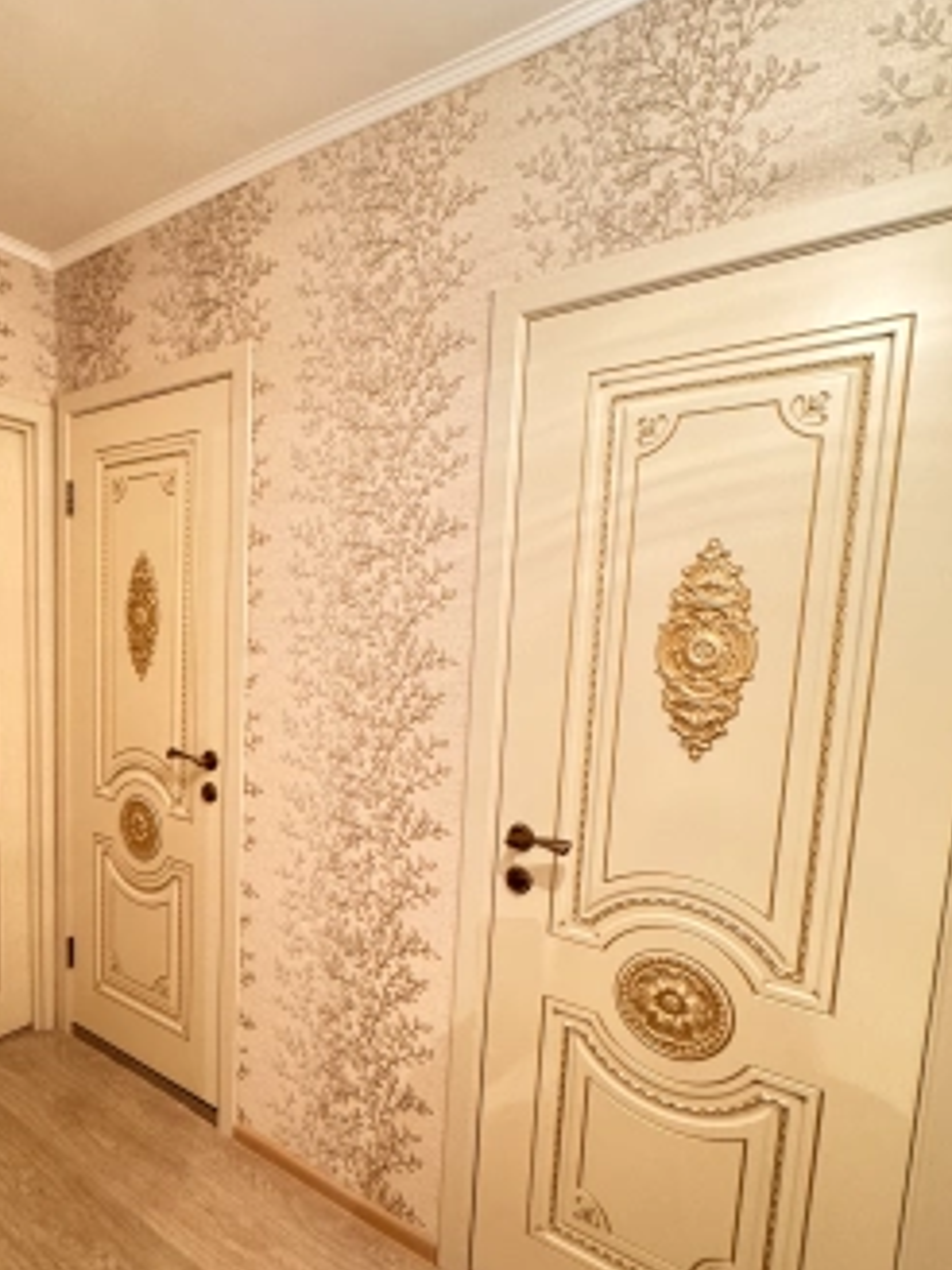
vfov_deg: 81.4
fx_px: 733
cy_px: 709
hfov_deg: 64.2
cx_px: 315
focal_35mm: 20
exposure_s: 1/50
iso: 640
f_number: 2.2
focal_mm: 2.22
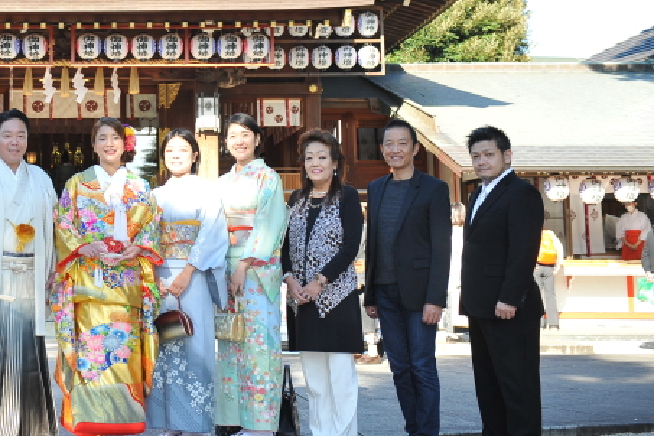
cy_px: 152
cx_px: 79
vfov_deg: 20.3
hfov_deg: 29.0
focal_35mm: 67
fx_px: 1217
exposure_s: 1/1000
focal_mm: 38
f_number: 4
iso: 640
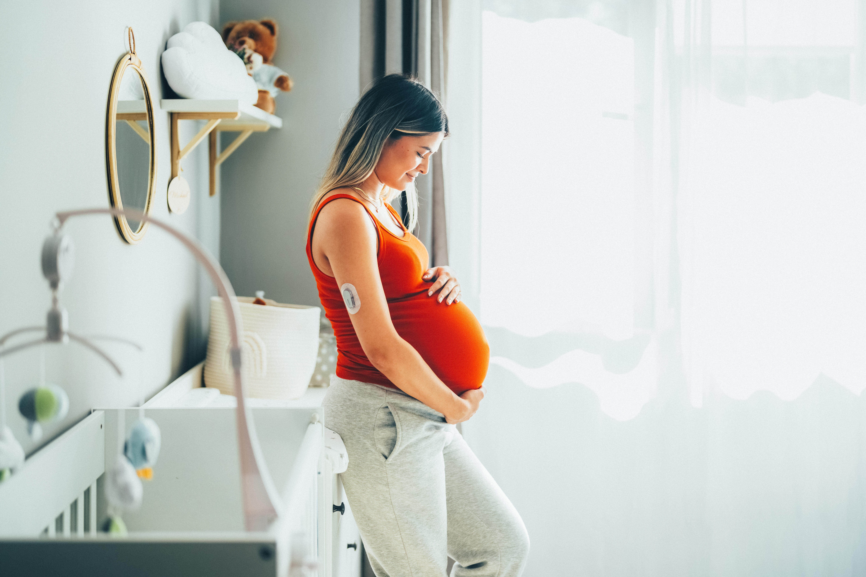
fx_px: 1203
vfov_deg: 27.0
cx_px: 433
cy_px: 288
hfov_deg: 39.6
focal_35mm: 50
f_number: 1.2
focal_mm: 50
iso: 100
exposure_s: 1/640
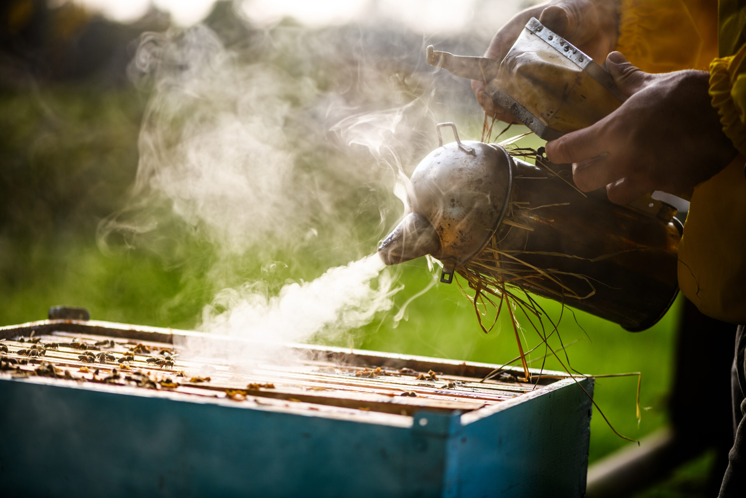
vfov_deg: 13.0
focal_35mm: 105
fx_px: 2176
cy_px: 249
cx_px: 373
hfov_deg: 19.5
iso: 64
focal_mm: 105
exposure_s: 1/640
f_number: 4
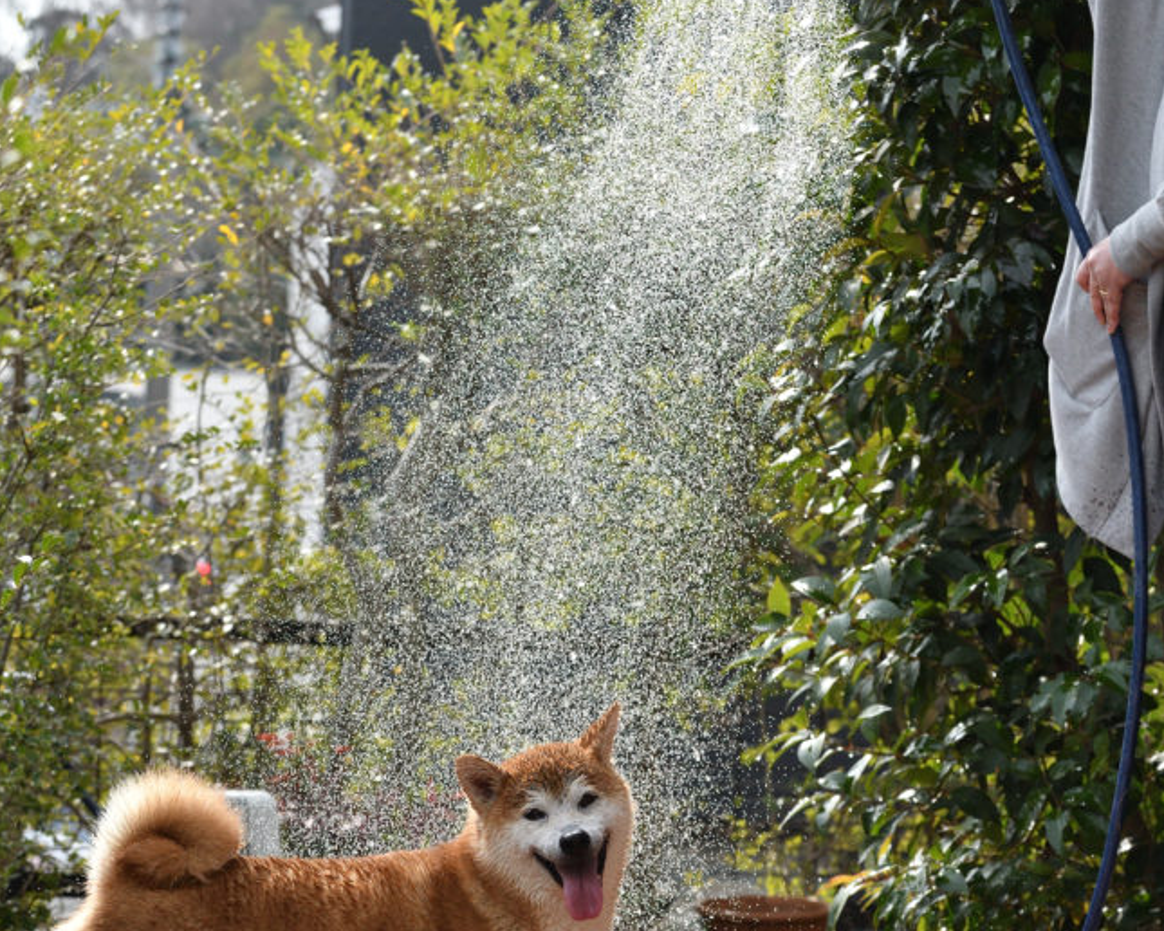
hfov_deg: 12.9
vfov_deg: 10.3
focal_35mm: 149
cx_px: 583
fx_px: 5133
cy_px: 685
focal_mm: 70
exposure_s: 1/2500
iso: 1000
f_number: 5.6
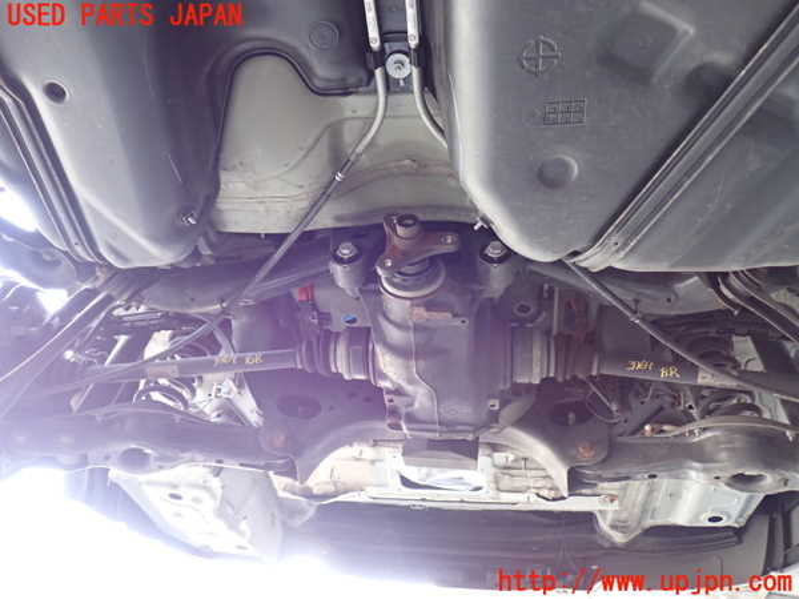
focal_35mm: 30
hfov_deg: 60.0
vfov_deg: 46.8
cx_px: 400
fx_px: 692
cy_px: 300
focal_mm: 5.4
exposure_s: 1/30
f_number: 2.3
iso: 250
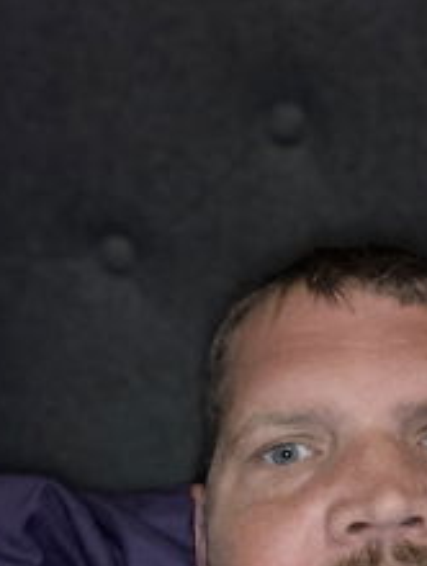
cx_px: 350
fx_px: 950
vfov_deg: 31.7
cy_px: 503
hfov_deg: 24.9
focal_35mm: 58
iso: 320
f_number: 2.2
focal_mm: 2.87
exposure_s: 1/16
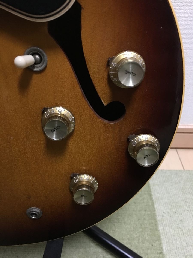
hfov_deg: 48.2
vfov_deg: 61.7
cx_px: 96
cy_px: 129
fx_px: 216
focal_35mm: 29
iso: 100
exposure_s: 1/4
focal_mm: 4.15
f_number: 2.2
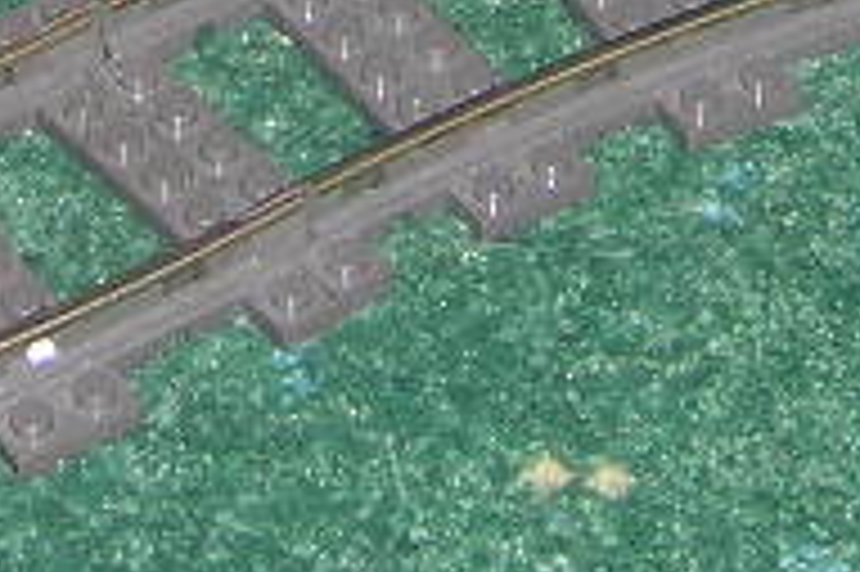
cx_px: 270
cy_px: -811
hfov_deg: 10.8
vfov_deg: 6.8
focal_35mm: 190
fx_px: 4535
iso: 50
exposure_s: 1/60.1
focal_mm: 5.7
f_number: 2.9
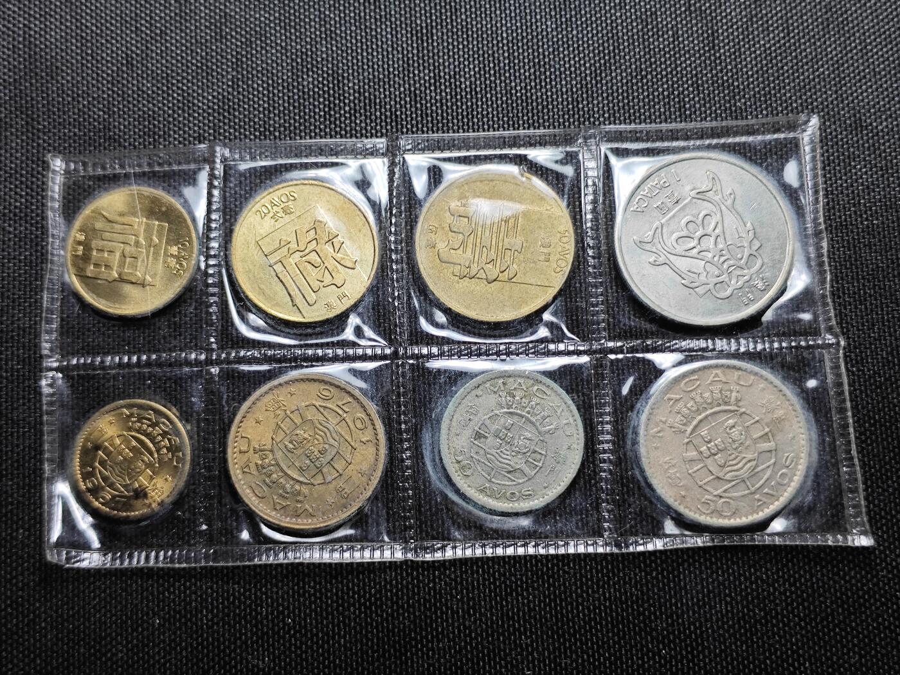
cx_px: 450
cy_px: 338
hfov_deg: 38.9
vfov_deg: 29.7
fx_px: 1274
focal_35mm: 49
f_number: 1.6
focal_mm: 5.84
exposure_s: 1/100
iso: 100
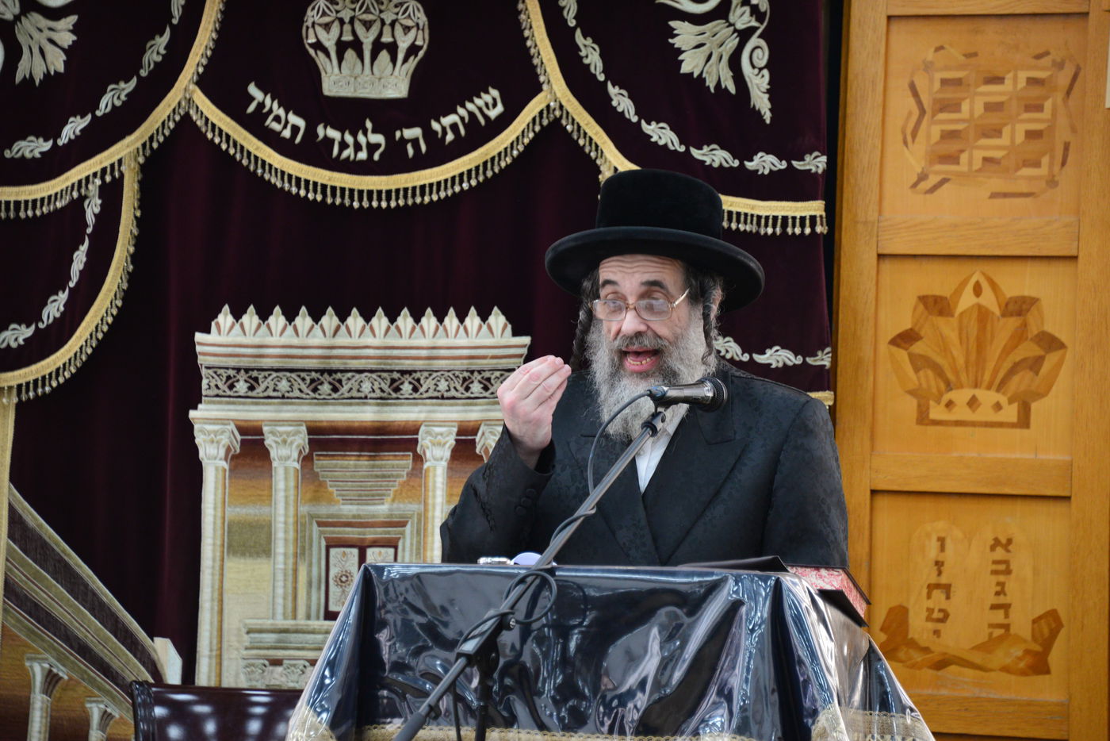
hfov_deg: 8.2
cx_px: 555
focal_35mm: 250
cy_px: 370
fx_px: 7709
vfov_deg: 5.5
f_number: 5.6
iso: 2000
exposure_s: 1/100
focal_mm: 250
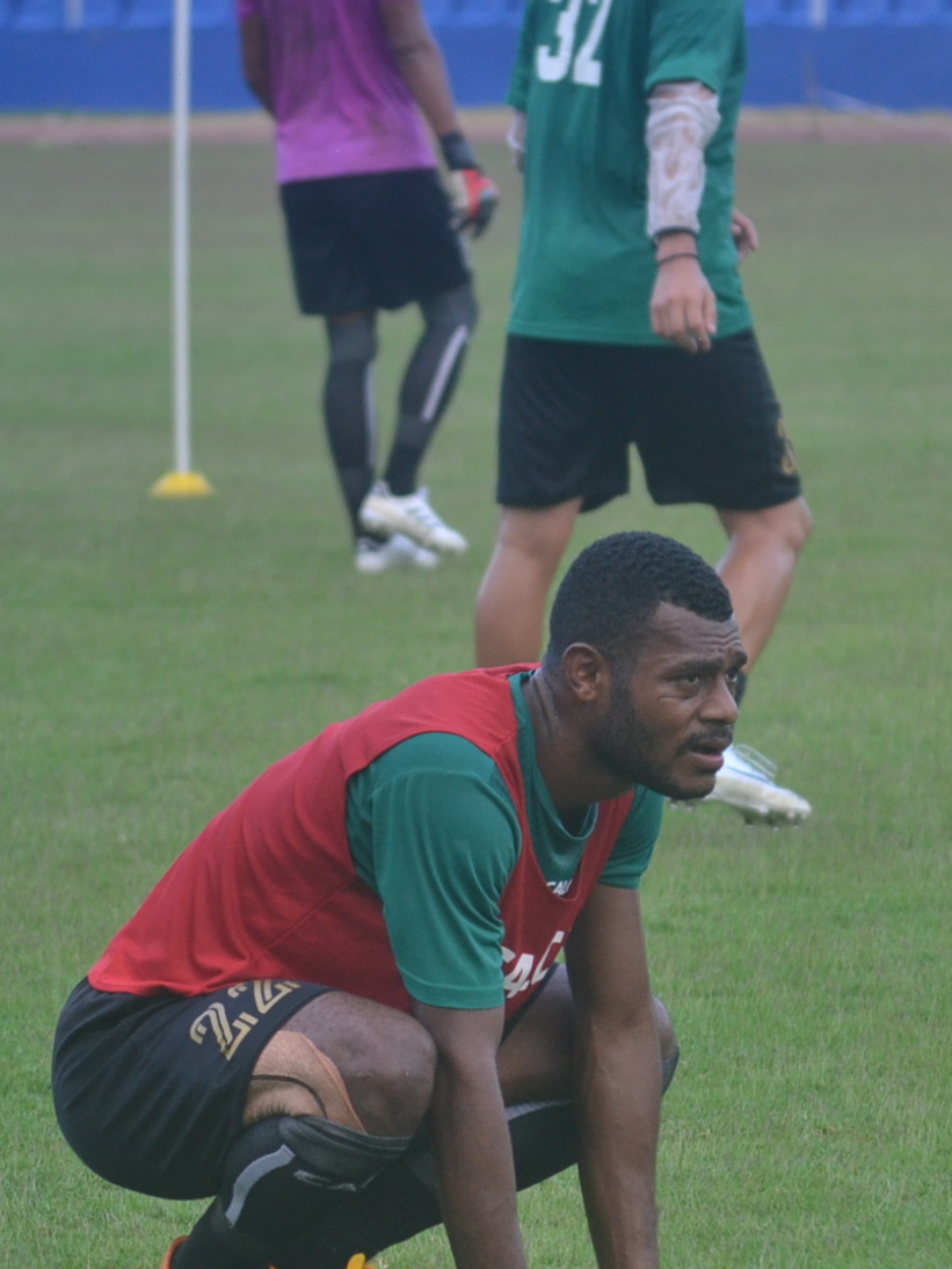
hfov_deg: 4.5
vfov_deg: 5.9
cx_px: 640
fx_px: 12243
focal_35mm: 334
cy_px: 723
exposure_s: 1/500
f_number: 5
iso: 450
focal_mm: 110
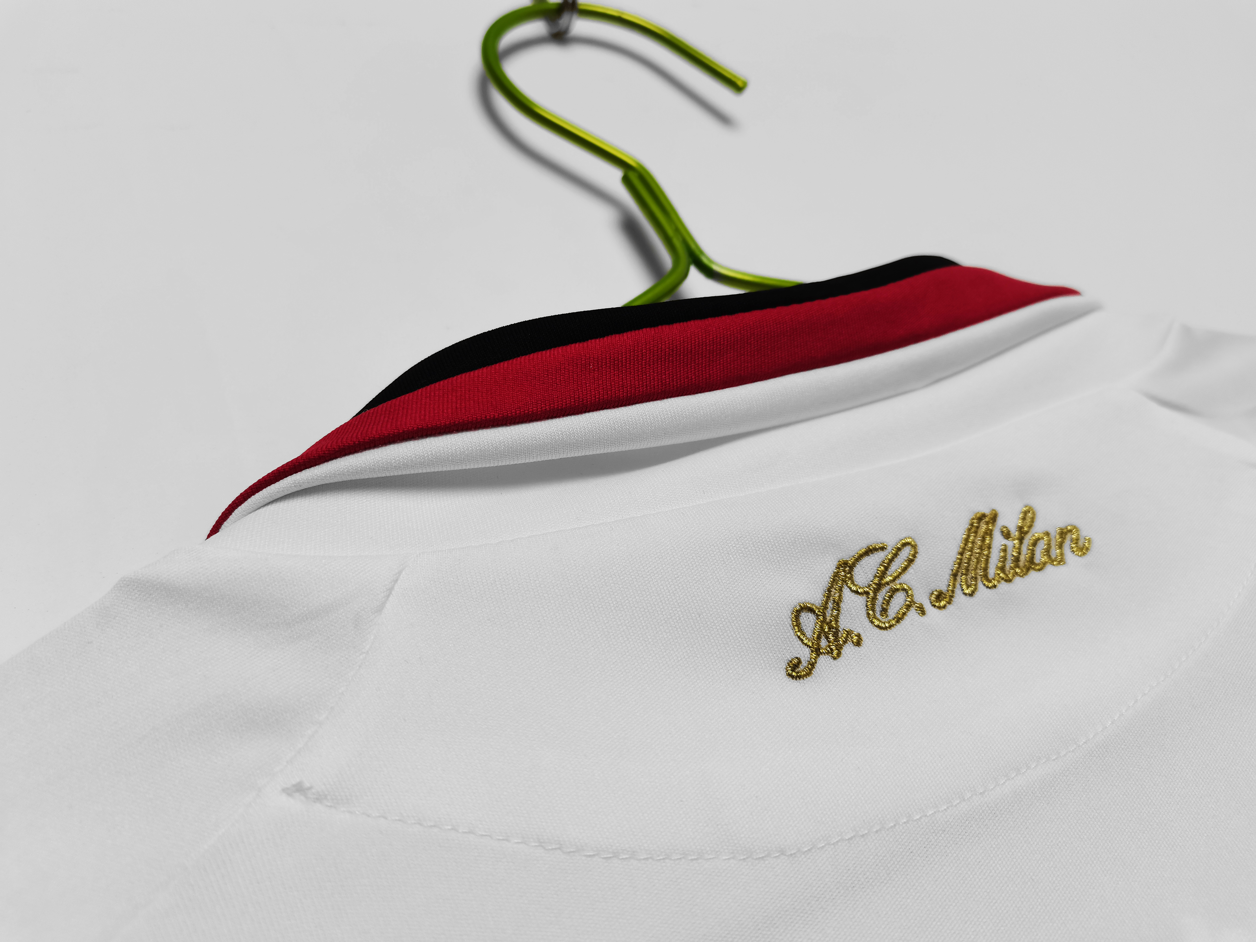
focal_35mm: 26
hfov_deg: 67.3
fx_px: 943
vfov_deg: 53.1
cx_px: 628
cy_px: 471
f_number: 1.8
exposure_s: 1/355
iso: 160
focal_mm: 5.58
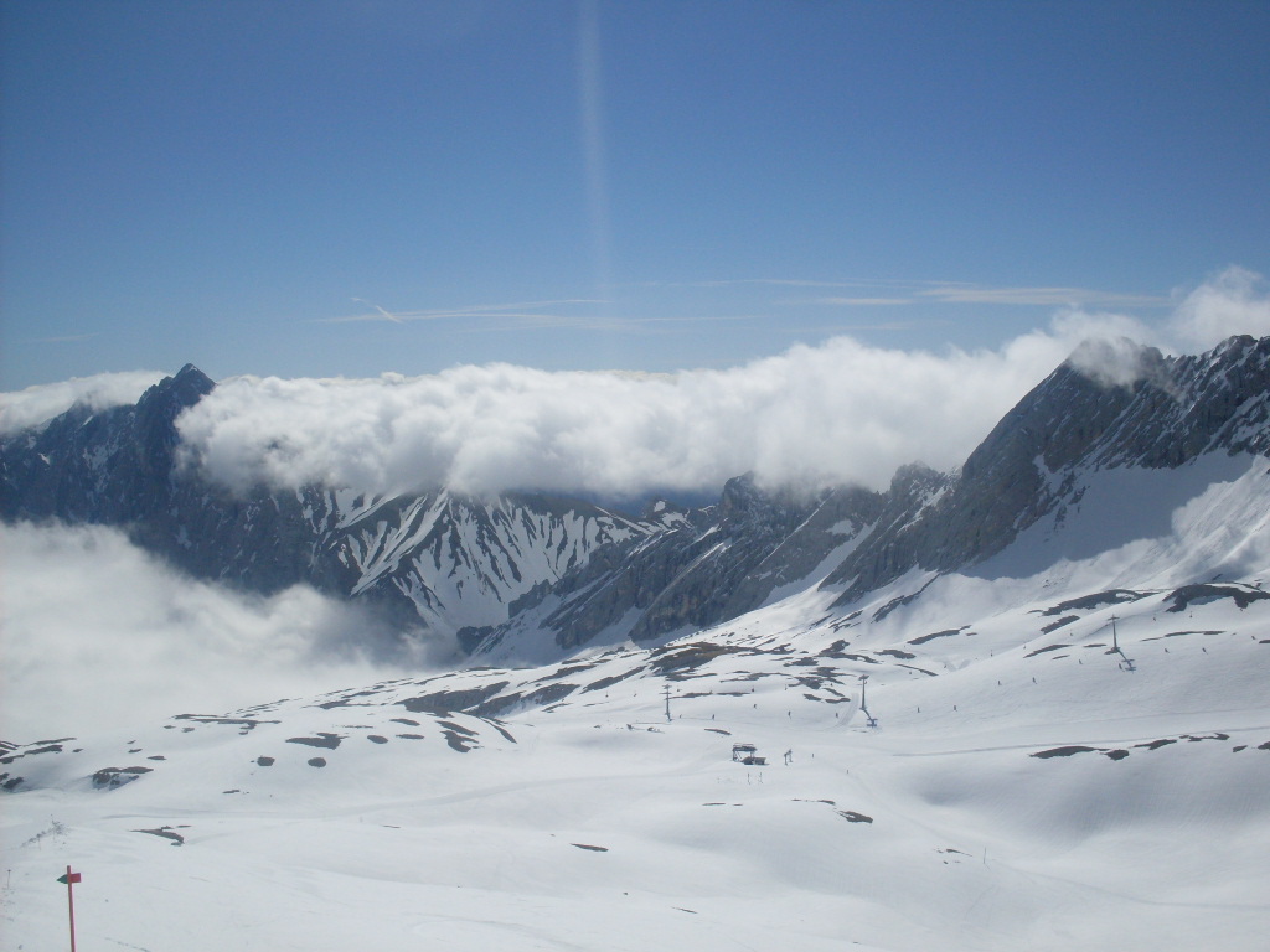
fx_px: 1394
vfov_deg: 37.7
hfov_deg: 49.0
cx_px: 635
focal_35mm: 38
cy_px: 476
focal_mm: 6.3
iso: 80
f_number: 8.4
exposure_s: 1/1000
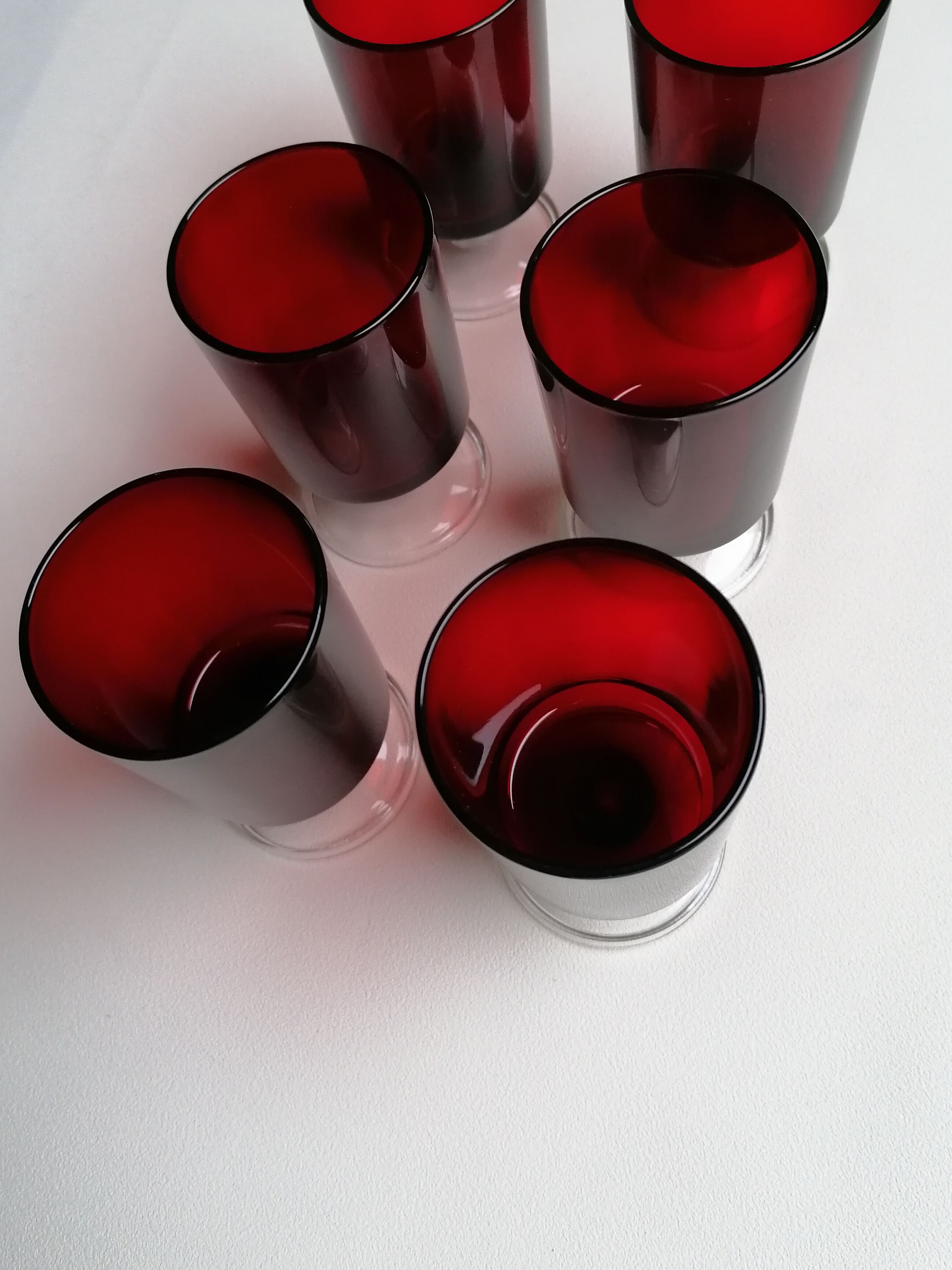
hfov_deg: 45.4
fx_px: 1137
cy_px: 556
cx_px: 449
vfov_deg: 58.2
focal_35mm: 31
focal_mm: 4.75
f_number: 1.8
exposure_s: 1/33.3
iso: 200
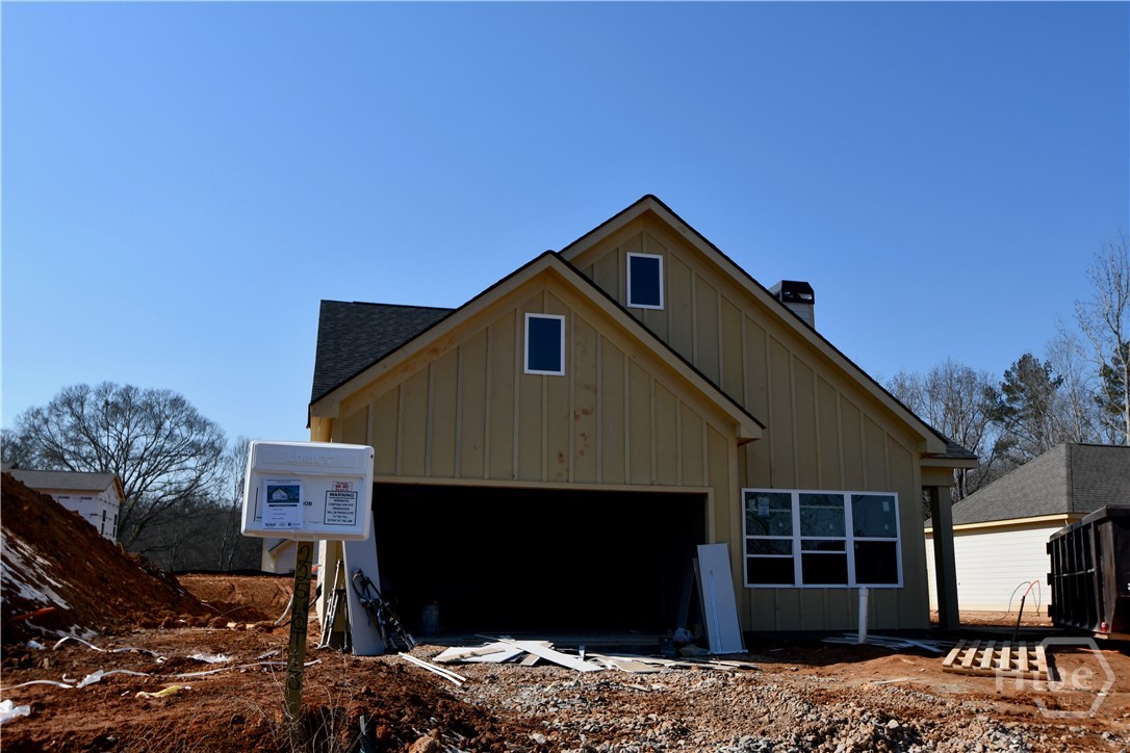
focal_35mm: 30
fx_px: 942
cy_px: 376
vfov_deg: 43.6
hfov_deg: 61.9
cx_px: 565
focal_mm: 20
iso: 100
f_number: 9
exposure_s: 1/320
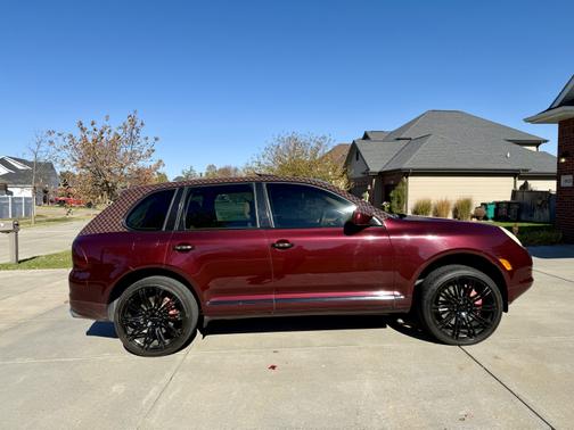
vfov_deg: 56.8
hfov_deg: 71.6
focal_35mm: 24
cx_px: 287
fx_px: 398
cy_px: 215
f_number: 1.78
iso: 80
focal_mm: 6.76
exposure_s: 1/4975
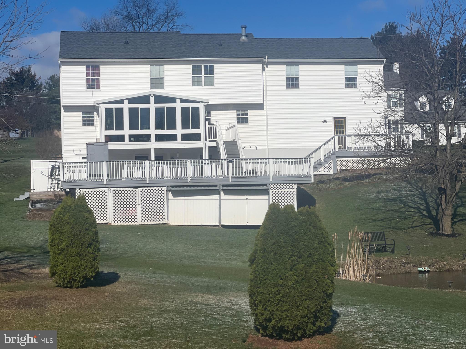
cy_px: 174
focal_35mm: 77
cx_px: 233
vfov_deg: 19.1
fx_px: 1037
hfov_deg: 25.3
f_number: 2.8
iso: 32
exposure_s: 1/1908
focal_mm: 9
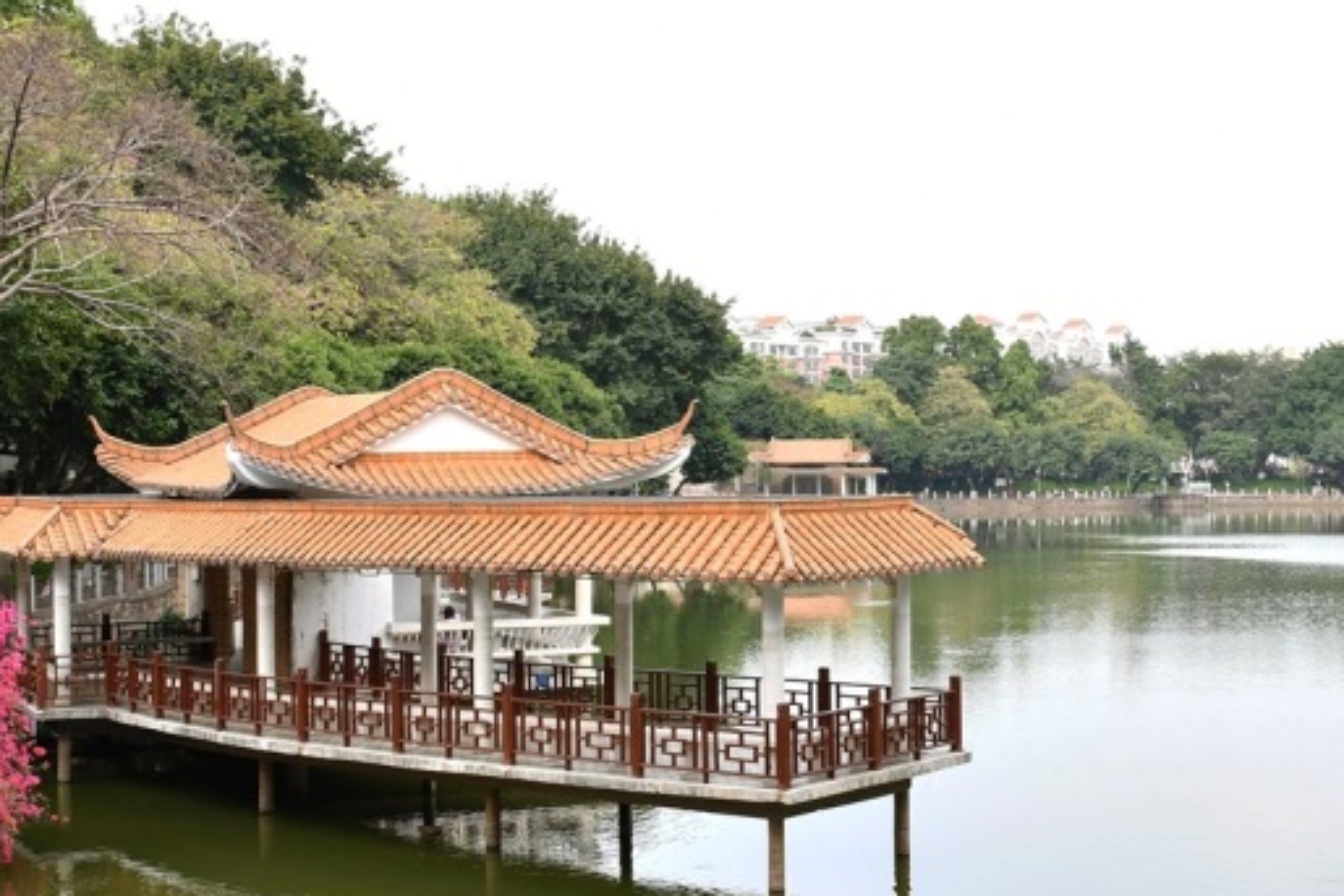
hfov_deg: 35.5
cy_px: 455
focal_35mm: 56
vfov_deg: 24.2
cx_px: 808
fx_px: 2091
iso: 100
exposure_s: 1/80
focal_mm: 20
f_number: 5.6
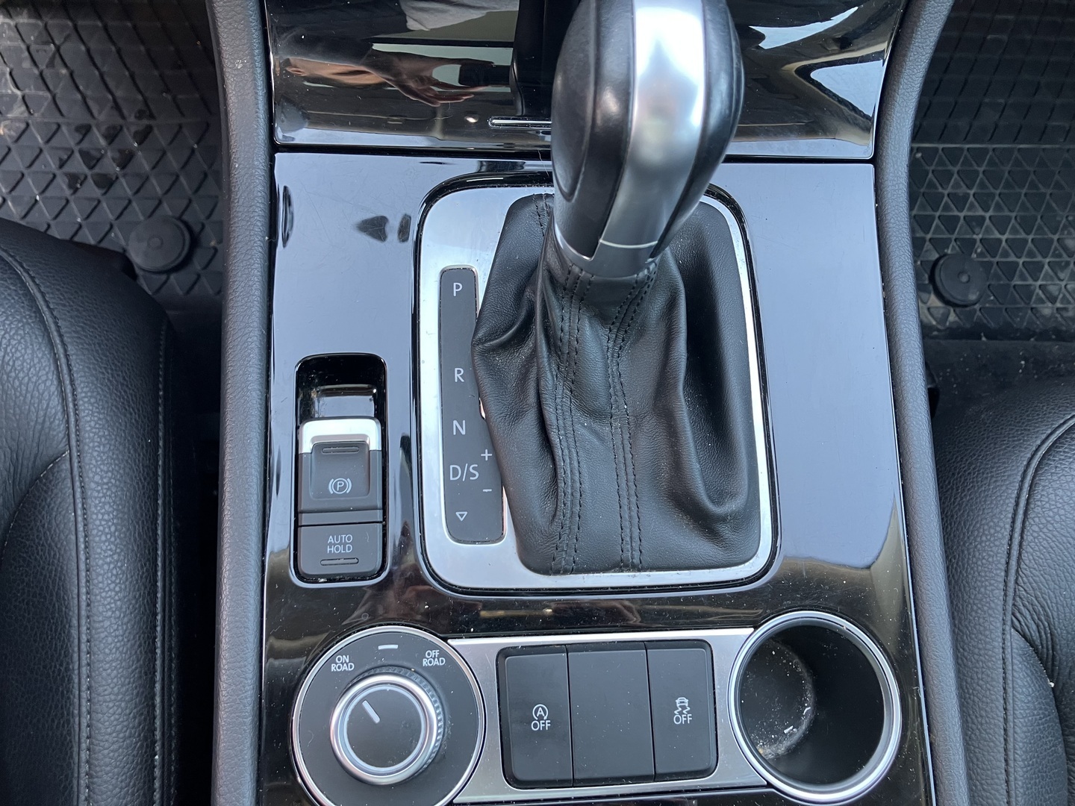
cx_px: 538
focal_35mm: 28
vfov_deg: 49.7
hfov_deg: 63.4
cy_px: 403
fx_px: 870
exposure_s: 1/65
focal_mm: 3.99
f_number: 1.8
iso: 80
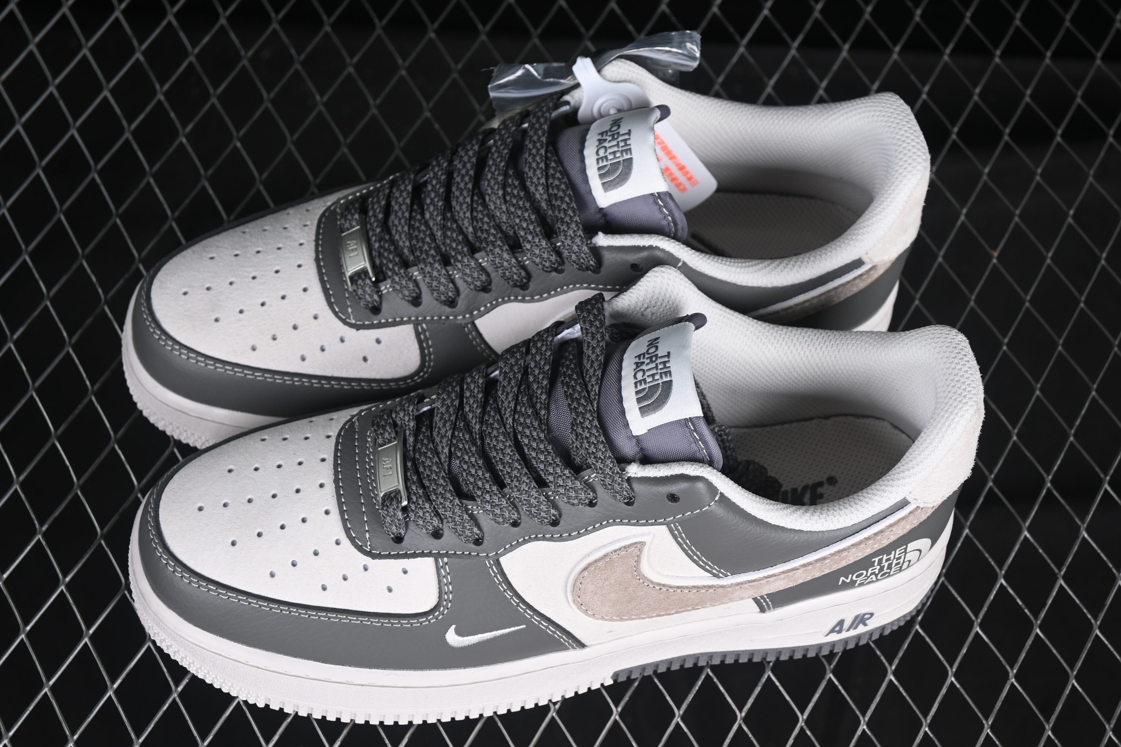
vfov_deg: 18.2
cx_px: 560
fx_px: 2335
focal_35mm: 75
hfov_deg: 27.0
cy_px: 374
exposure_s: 1/80
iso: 160
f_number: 7.1
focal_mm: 50
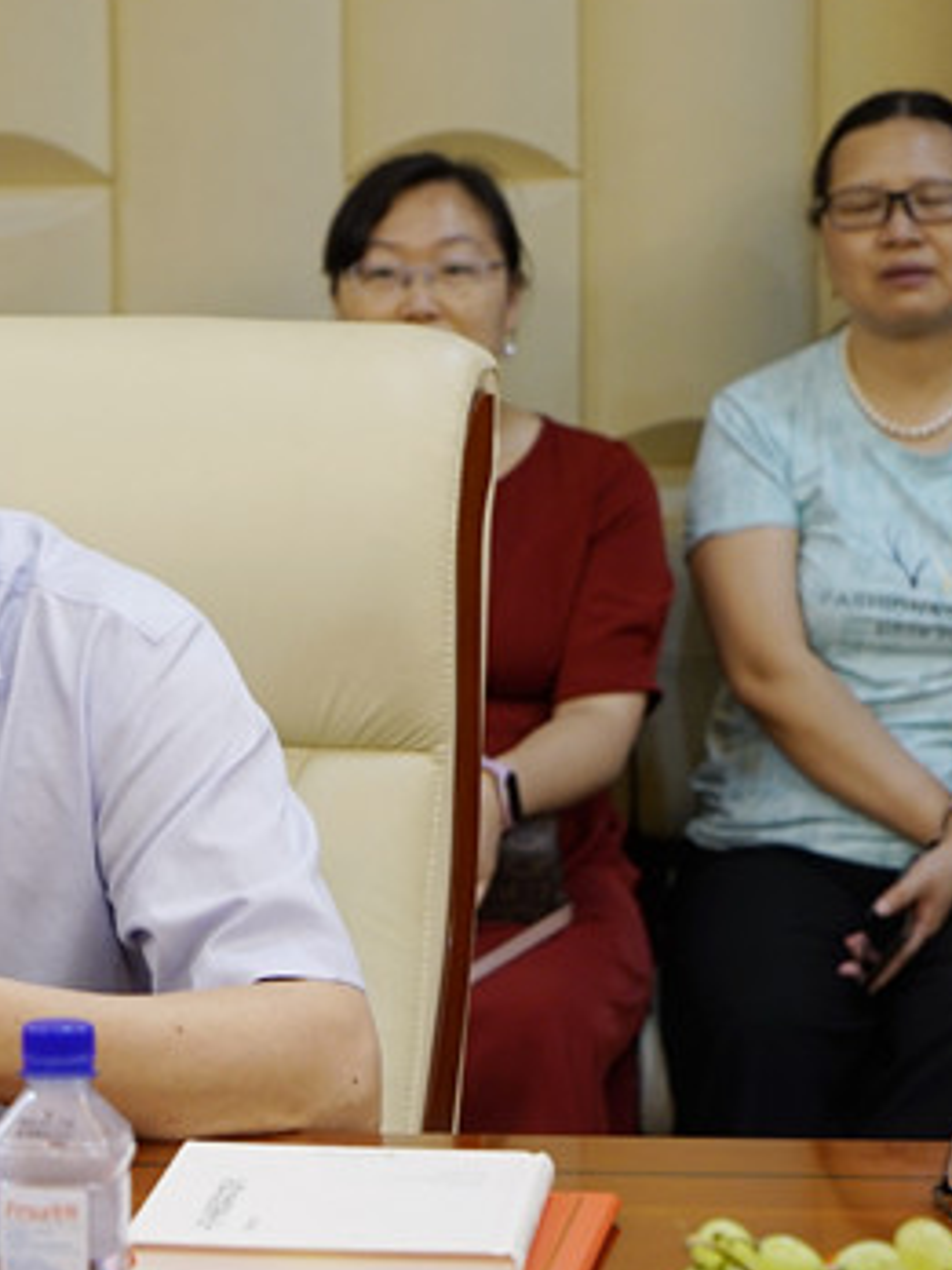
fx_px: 5684
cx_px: -102
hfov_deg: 9.5
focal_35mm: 155
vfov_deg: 12.7
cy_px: 686
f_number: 5.6
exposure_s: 1/25
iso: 800
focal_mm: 70
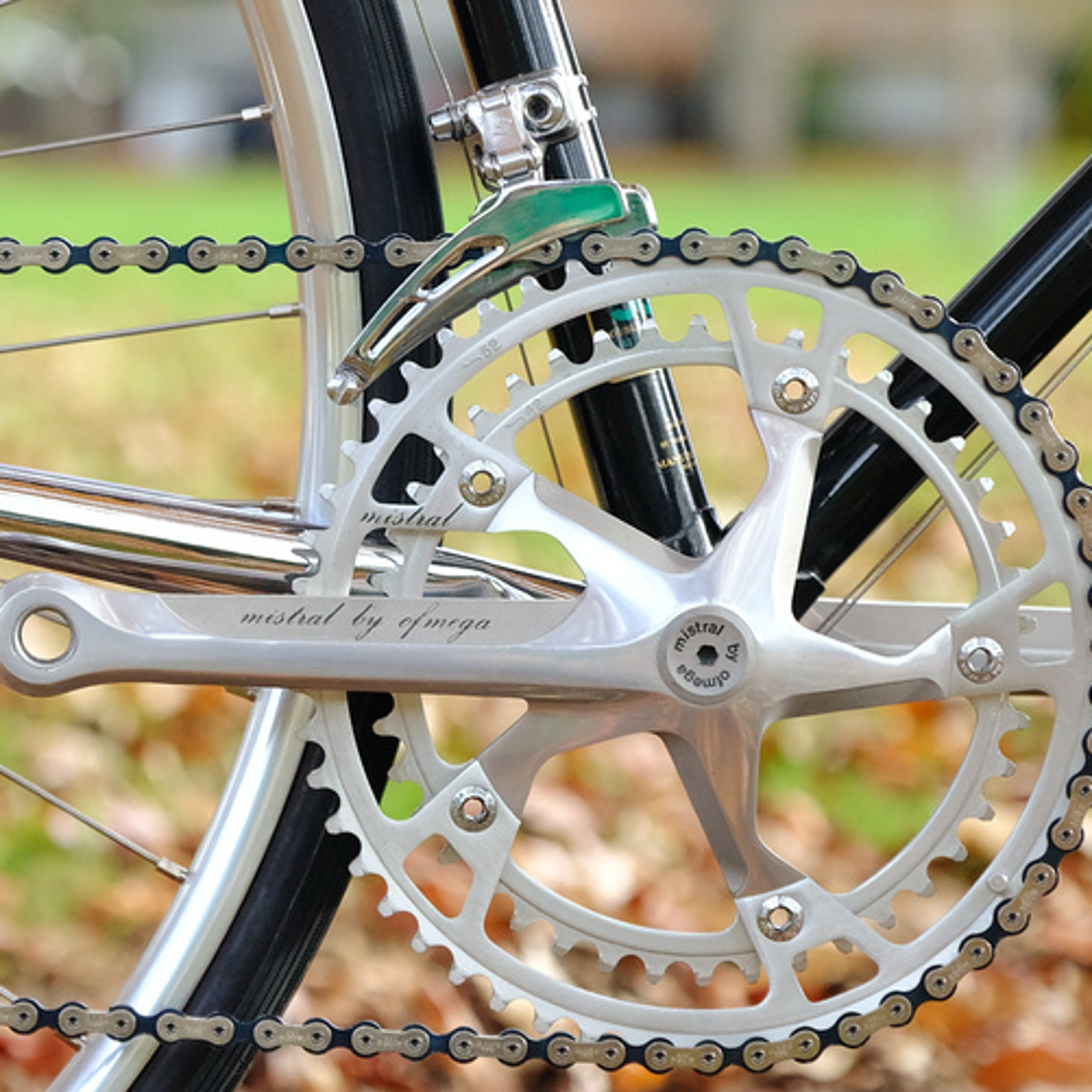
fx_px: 6032
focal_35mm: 169
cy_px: 700
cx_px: 92
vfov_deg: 10.3
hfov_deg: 10.3
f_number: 2.8
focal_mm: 55
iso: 1250
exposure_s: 1/850
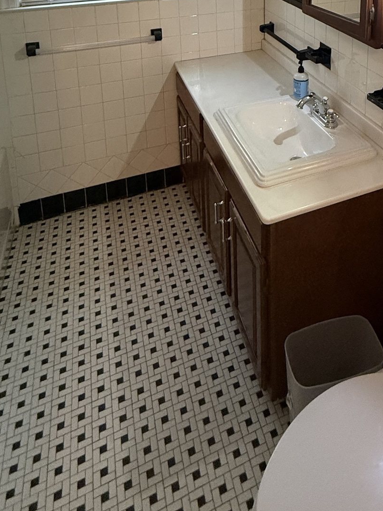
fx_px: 443
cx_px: 285
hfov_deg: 45.3
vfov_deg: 48.3
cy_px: -10
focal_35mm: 30
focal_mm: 2.22
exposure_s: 1/60
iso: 400
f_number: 2.2
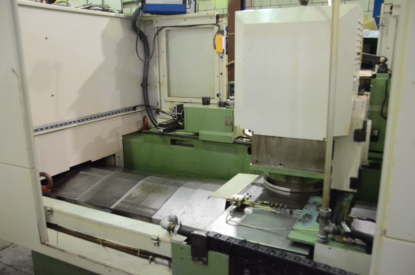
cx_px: 208
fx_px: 345
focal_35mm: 30
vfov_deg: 43.4
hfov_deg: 62.0
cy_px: 138
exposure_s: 1/320
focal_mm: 20
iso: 6400
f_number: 3.5
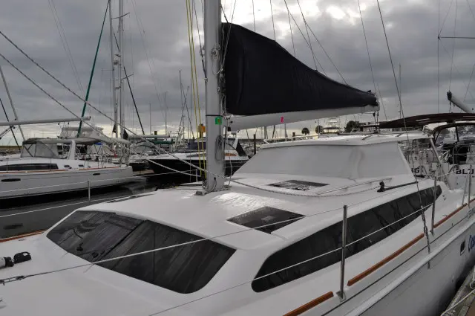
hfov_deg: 67.4
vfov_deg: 47.8
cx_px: 238
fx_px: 356
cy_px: 158
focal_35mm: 27
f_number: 10
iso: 200
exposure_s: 1/400
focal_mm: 18
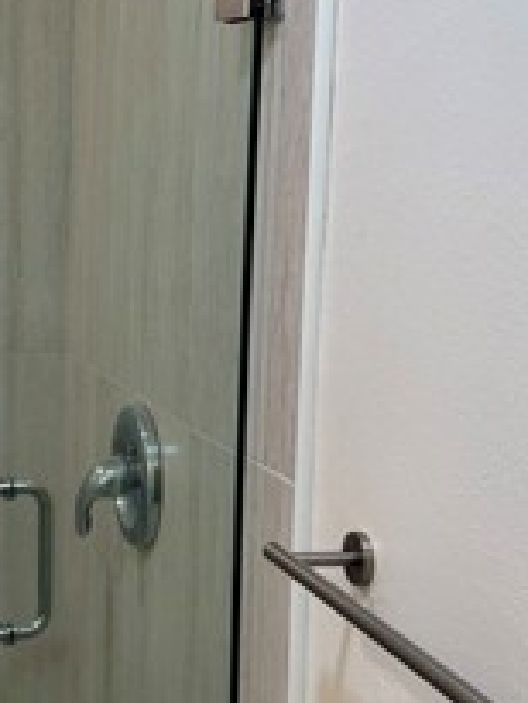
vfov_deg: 26.0
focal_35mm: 75
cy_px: 388
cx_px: -226
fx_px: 1524
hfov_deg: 17.9
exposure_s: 1/120
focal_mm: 6.76
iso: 80
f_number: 1.78
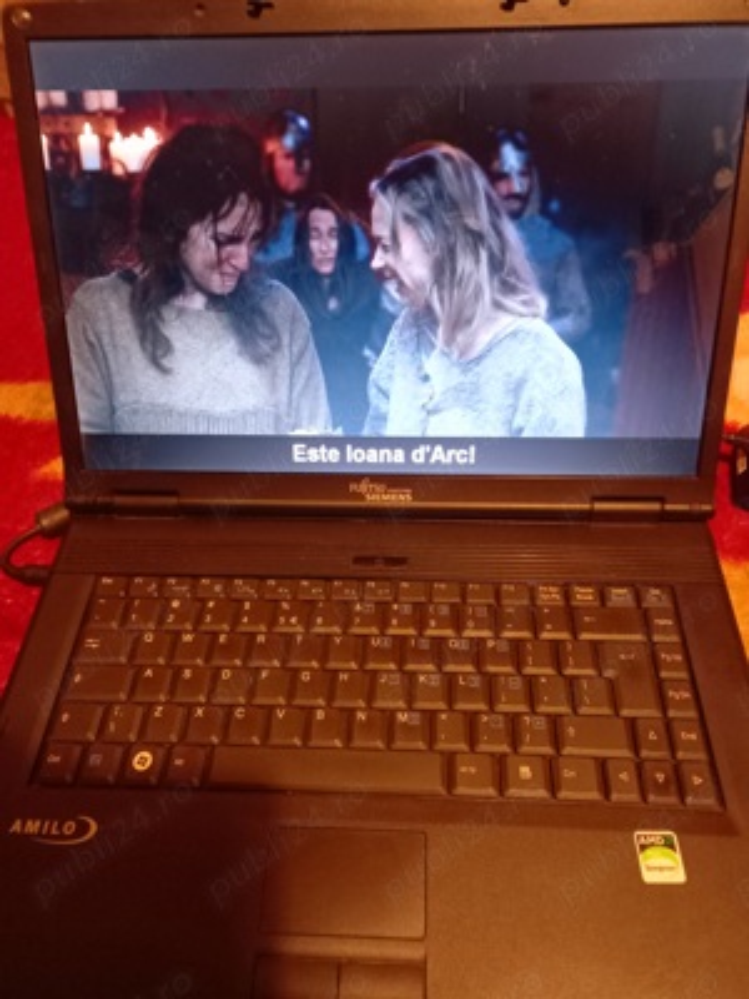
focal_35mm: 25
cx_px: 374
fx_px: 721
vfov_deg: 69.4
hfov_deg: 54.9
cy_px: 500
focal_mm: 4.6
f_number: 2
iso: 640
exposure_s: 1/20
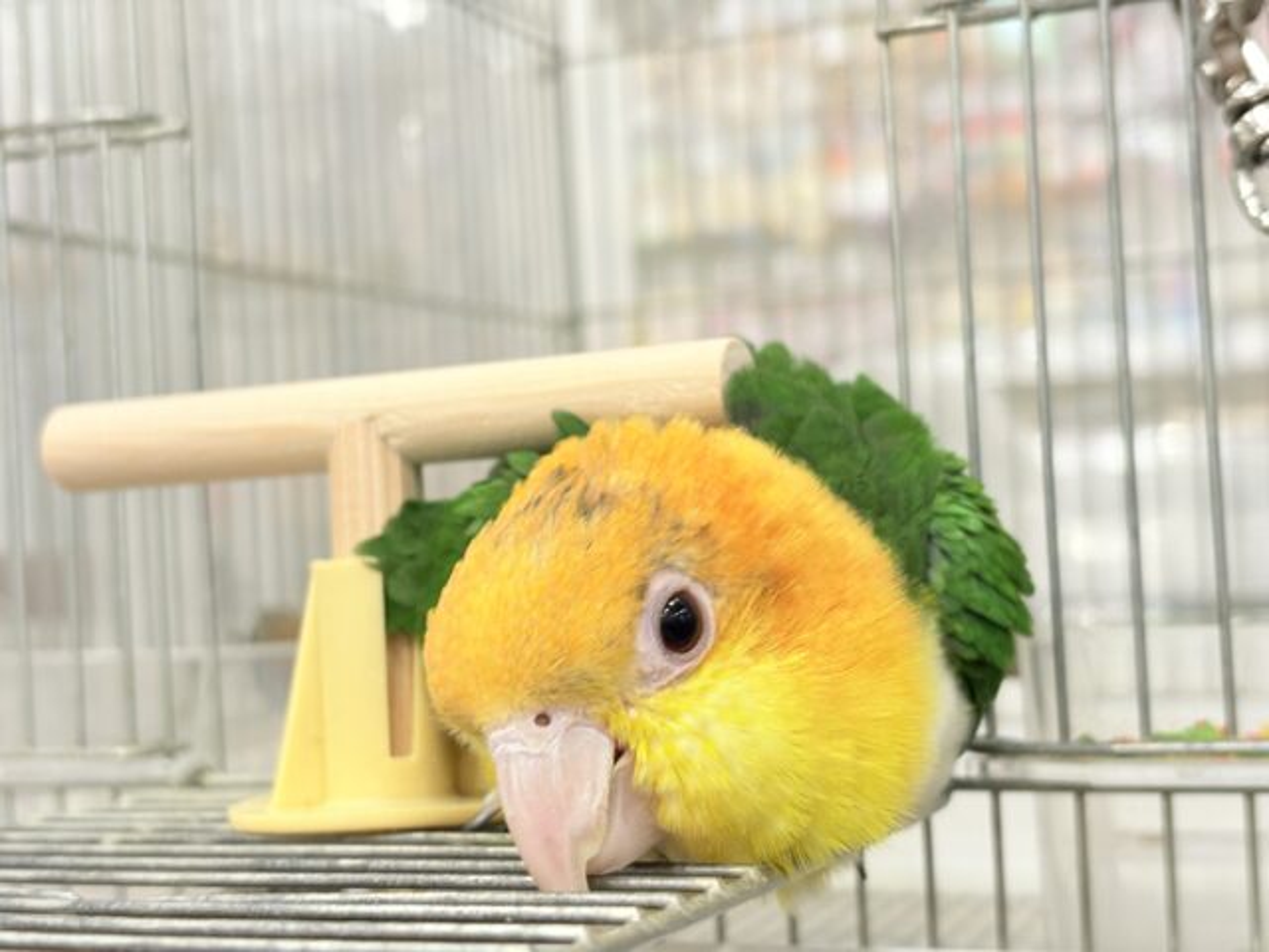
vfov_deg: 28.0
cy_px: 476
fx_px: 1906
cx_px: 634
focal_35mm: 52
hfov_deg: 36.8
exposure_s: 1/50
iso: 80
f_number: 1.6
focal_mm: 5.96
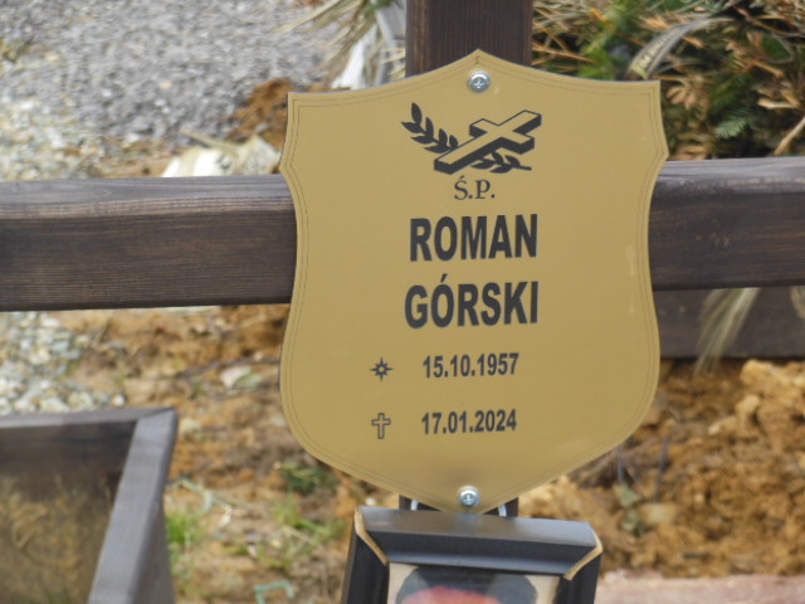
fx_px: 3395
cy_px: 302
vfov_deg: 10.2
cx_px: 402
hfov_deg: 13.5
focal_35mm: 146
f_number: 5.2
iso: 200
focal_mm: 26.1
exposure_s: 1/60
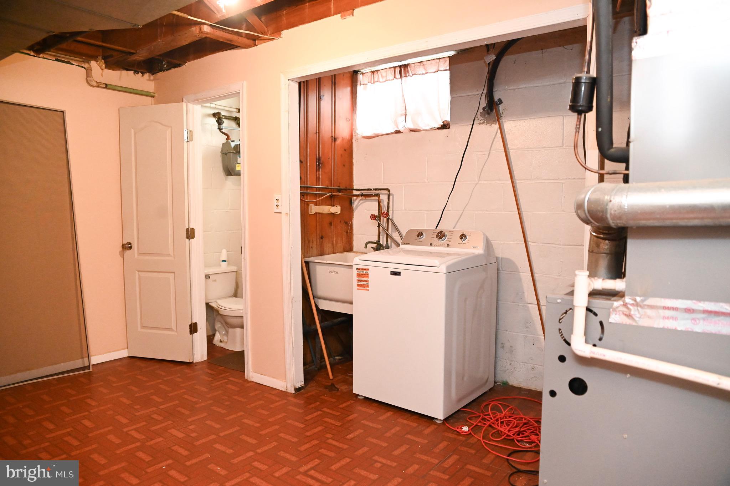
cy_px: 243
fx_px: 486
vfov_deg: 53.1
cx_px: 365
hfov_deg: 73.8
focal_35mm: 24
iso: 6400
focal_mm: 24
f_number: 4.5
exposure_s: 1/200
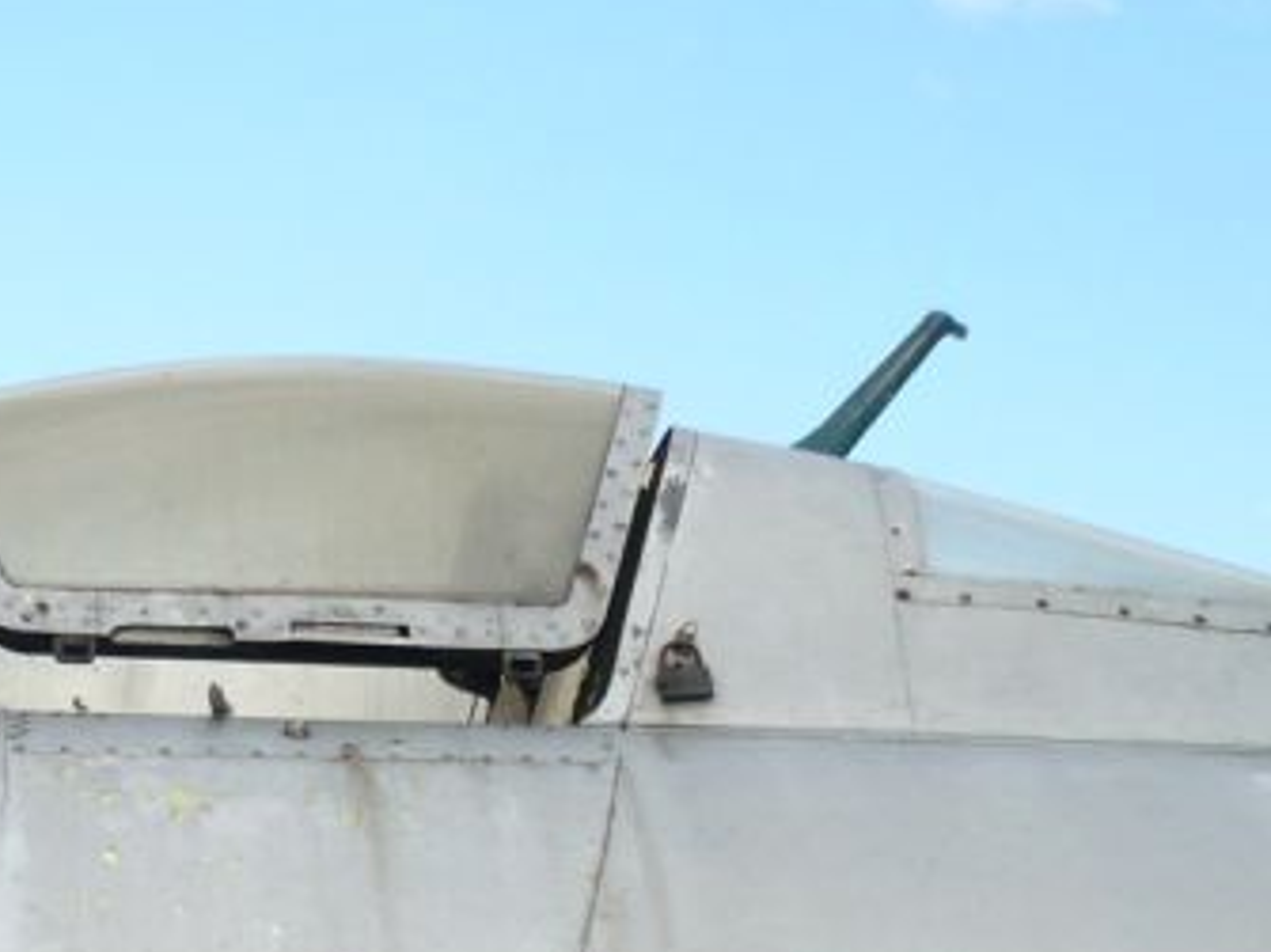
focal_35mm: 107
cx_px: 121
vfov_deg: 13.3
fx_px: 3927
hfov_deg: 18.1
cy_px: 1252
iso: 100
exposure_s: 1/500
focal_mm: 5.8
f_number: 2.8
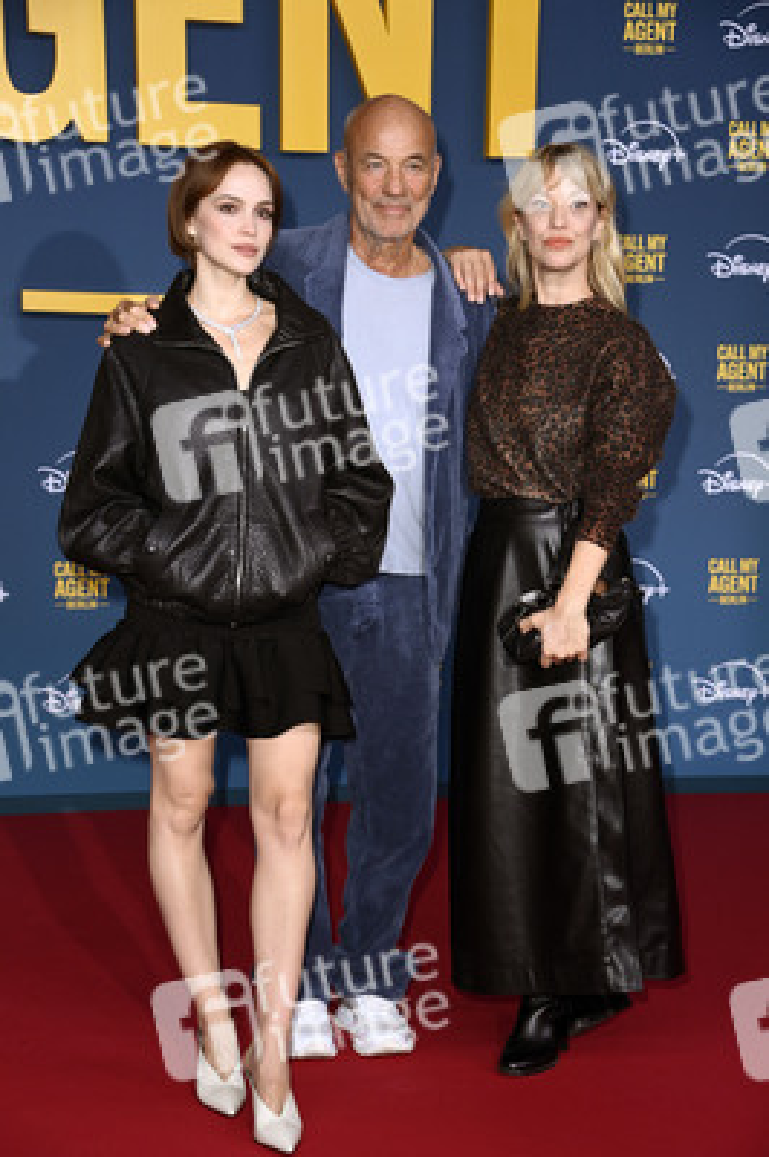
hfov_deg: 17.5
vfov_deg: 26.0
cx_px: 384
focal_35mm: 78
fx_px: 2503
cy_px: 578
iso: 800
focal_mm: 78
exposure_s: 1/200
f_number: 5.6
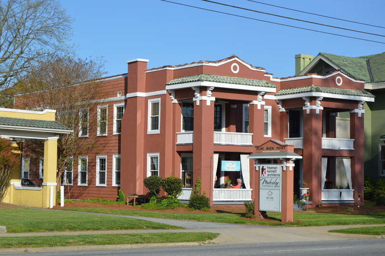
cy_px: 128
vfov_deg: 18.2
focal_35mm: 75
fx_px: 801
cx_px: 192
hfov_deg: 27.0
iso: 100
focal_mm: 50
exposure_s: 1/320
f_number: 9
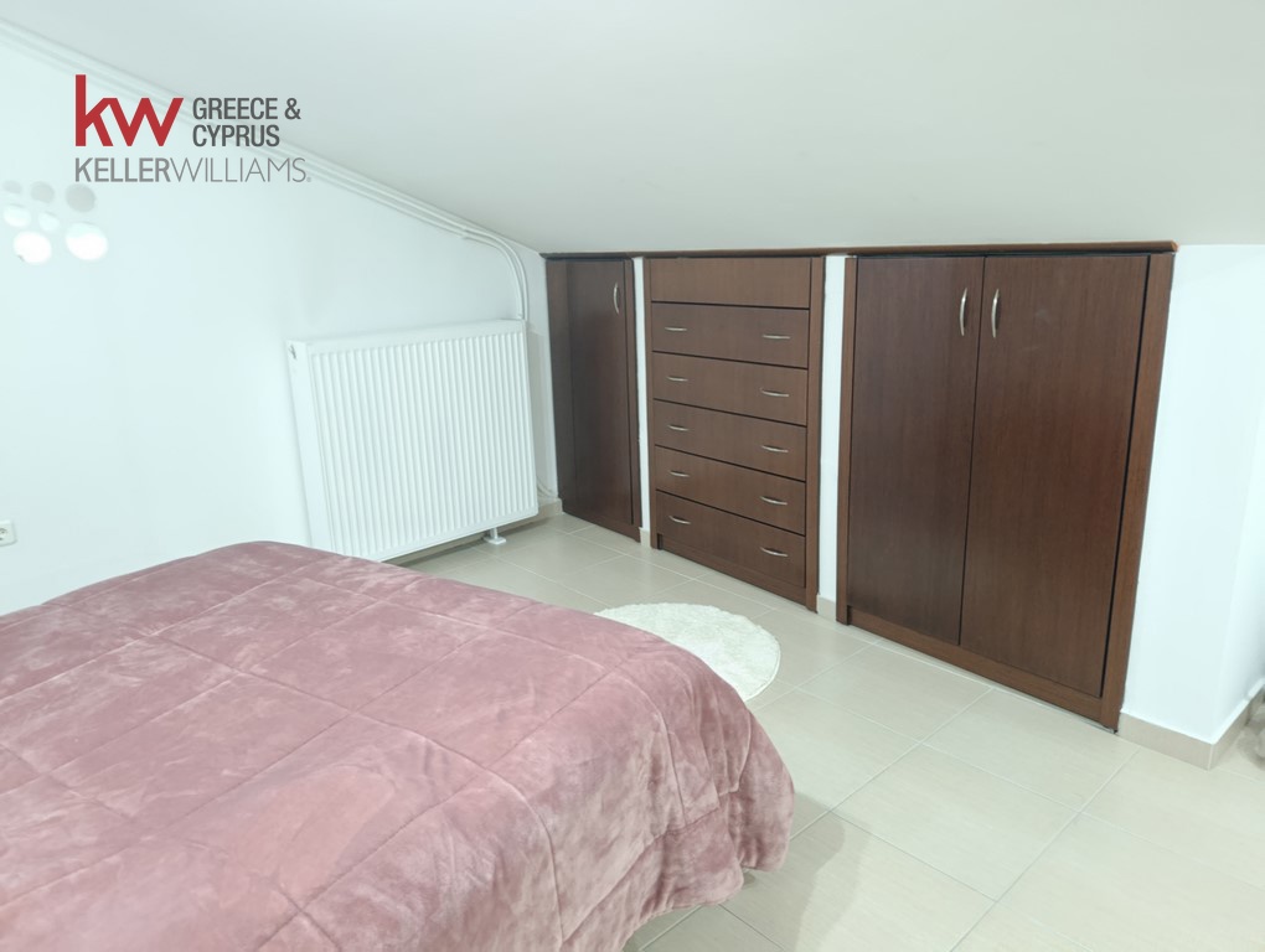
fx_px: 842
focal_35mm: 23
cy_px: 476
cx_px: 632
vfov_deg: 59.0
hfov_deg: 73.8
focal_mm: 6.11
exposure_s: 1/25
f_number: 1.65
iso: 2948
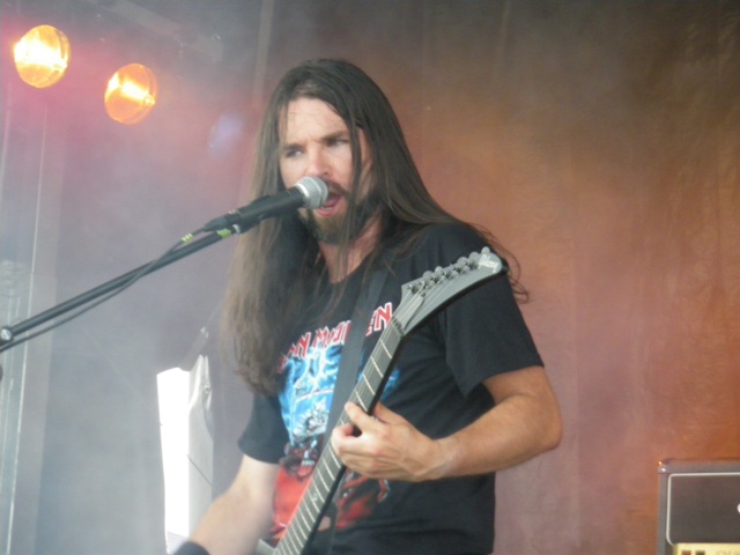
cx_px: 370
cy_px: 278
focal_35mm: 120
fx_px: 2565
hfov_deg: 16.4
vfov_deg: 12.3
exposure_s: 1/125
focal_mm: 21.3
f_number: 5.2
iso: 400
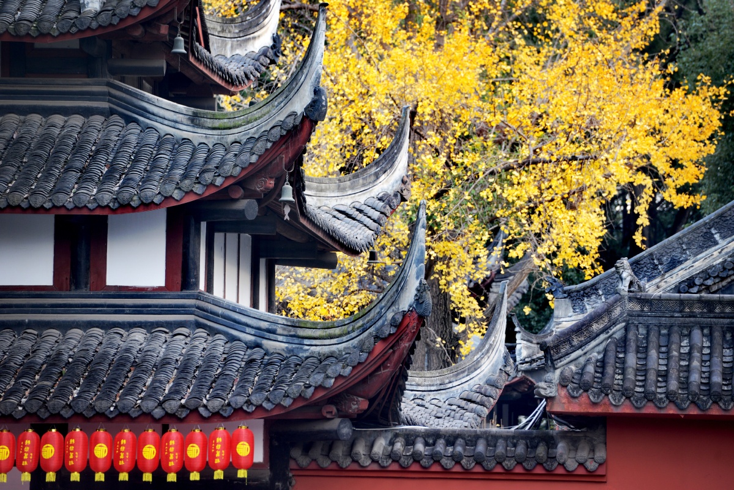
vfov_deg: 6.9
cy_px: 245
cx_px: 367
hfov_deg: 10.3
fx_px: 4077
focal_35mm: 200
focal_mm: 200
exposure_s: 1/80
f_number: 4.5
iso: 400
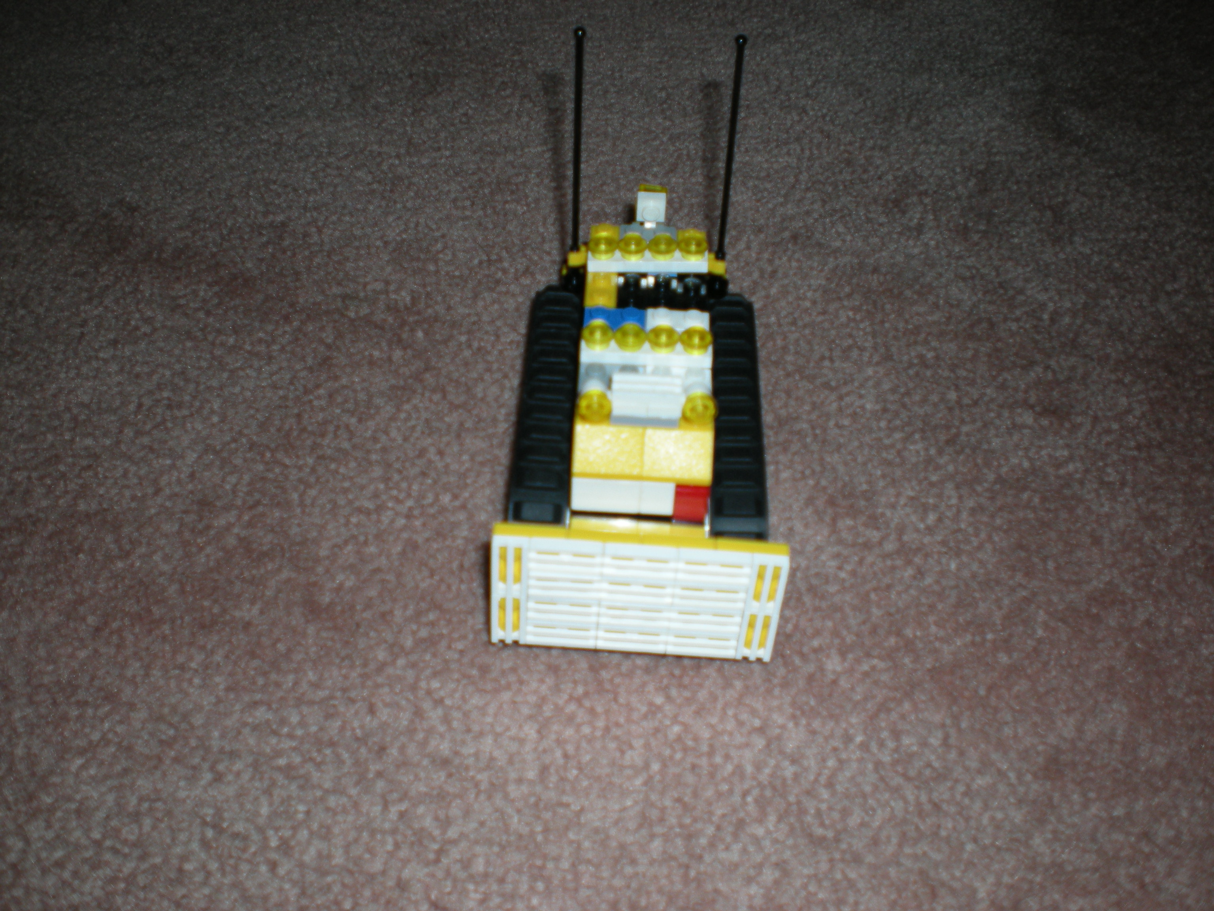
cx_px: 607
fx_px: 1333
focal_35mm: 38
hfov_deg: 49.0
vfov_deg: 37.7
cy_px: 456
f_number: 3.1
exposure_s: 1/60
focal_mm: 6.3
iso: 64
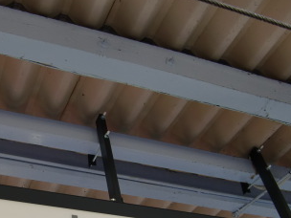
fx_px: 496
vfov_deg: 24.3
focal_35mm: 59
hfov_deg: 32.3
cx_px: 86
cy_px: 187
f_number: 2.6
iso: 64
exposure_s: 1/80
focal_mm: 4.9
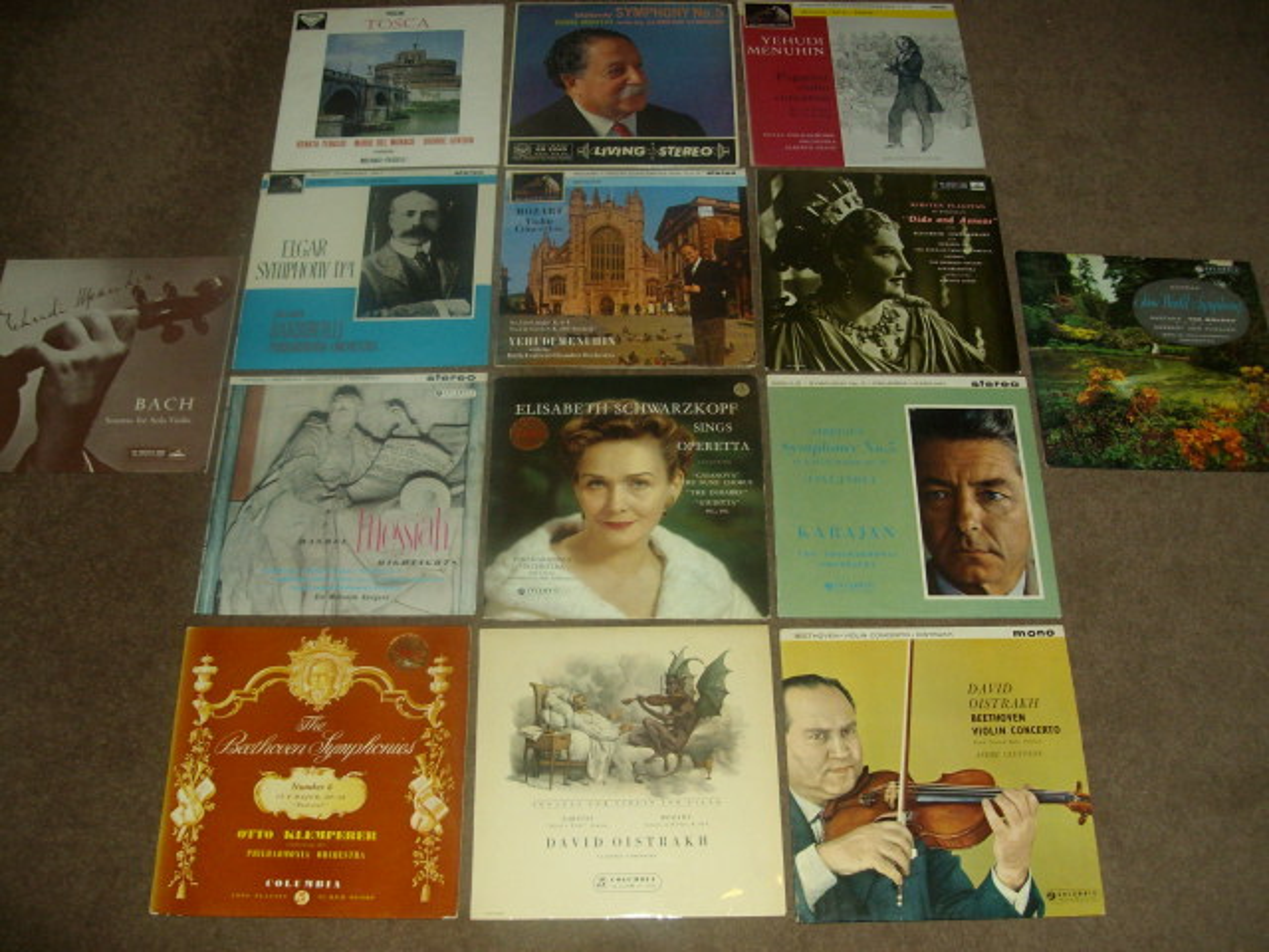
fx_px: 1320
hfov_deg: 51.4
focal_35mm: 36
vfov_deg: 39.7
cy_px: 476
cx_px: 634
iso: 160
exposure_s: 1/50
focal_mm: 6
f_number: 2.7
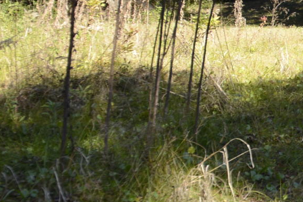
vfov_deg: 10.9
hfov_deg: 13.4
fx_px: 1043
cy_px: -26
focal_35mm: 124
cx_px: 662
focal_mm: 24
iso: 100
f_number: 5
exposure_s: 1/160
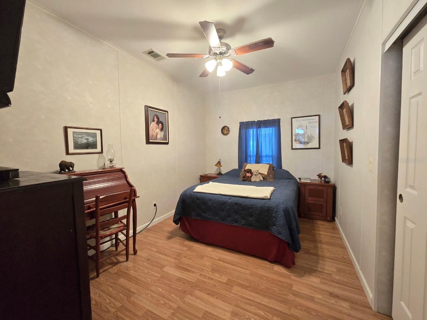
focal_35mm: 13
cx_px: 214
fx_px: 160
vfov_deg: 89.9
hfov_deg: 106.2
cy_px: 160
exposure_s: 1/60
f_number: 2.2
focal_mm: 2.2
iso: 800
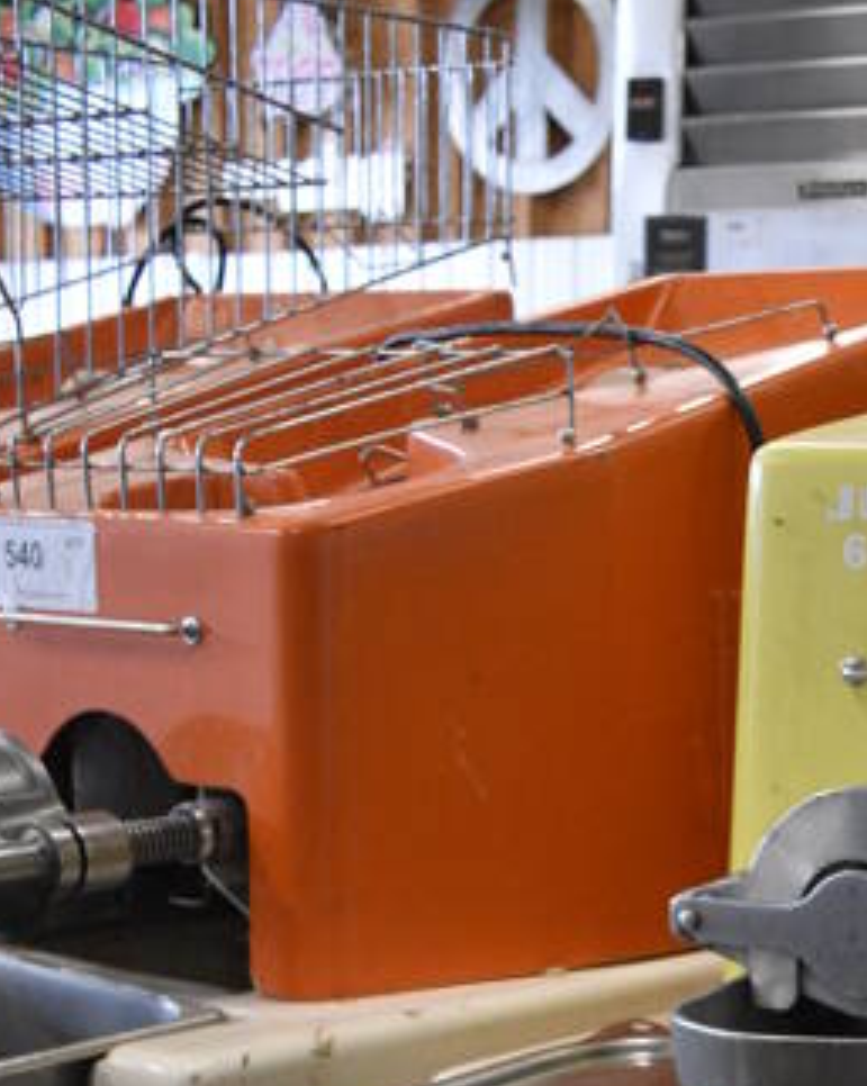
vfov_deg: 23.9
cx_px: 847
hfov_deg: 20.6
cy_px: 1320
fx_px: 2313
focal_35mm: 72
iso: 1600
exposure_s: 1/125
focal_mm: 18
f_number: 3.5
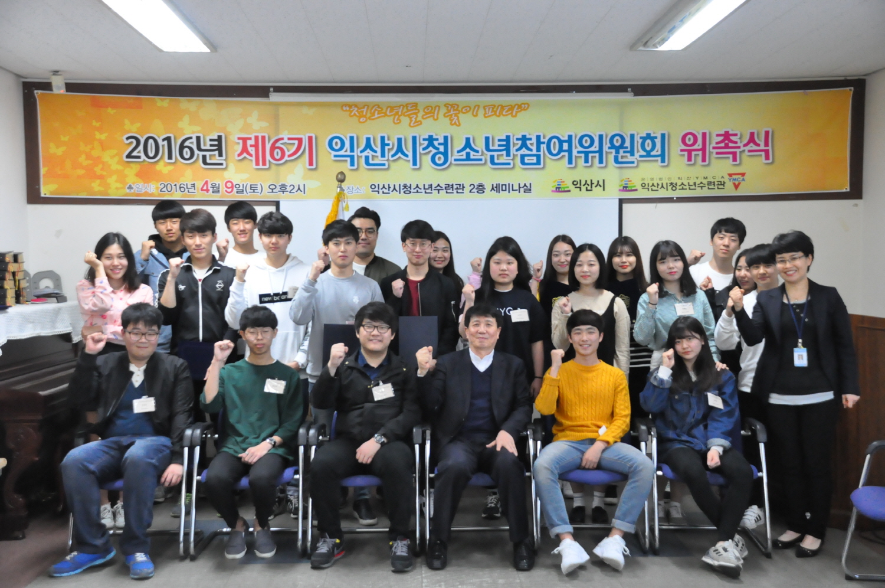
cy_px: 294
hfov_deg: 46.5
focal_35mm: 42
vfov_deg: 31.8
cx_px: 442
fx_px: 1031
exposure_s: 1/100
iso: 3200
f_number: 5
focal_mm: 28
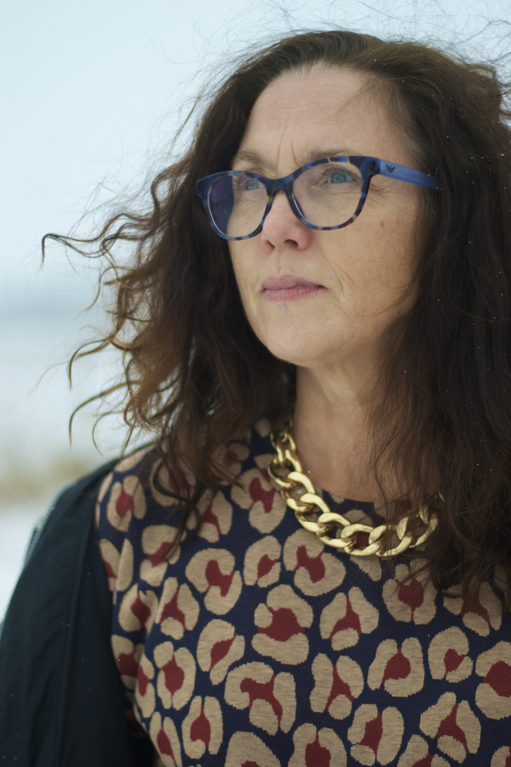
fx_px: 1597
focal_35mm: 75
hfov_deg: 18.2
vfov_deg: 27.0
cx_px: 256
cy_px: 384
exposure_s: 1/1000
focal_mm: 50
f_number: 1.8
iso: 200
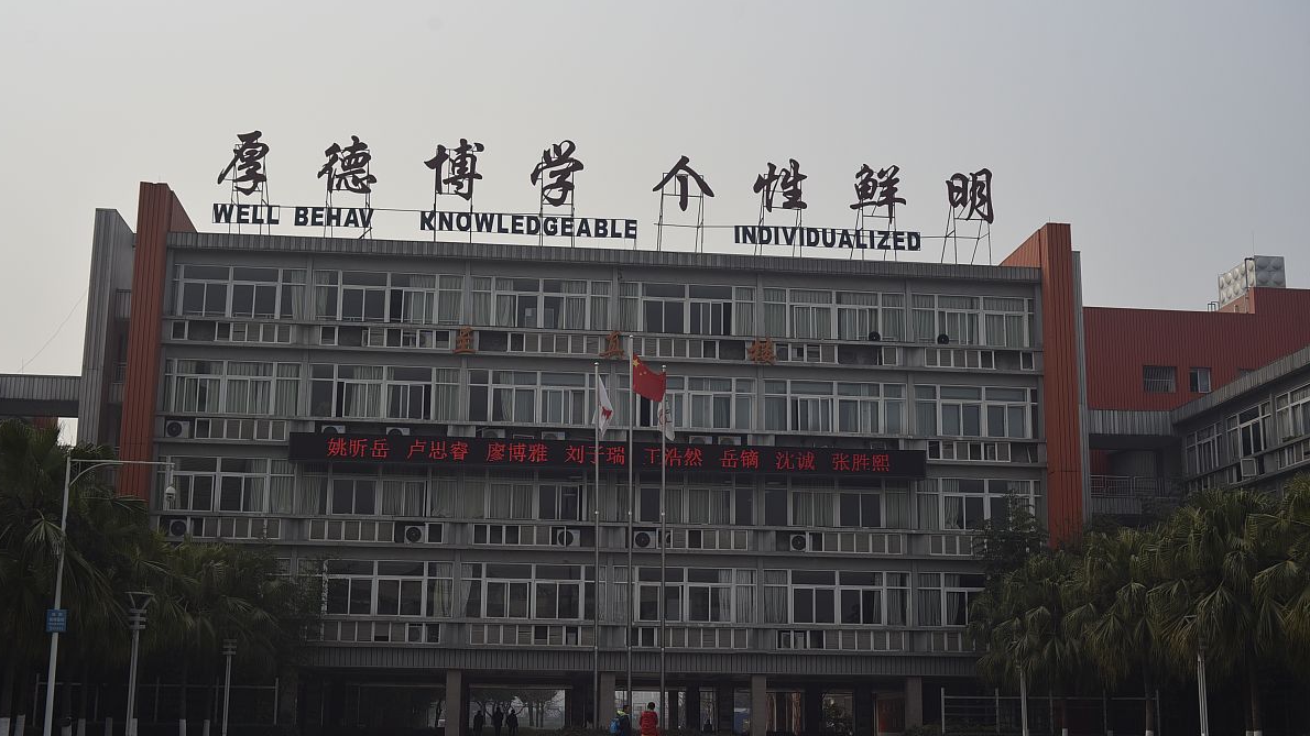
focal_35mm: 37
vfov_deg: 31.9
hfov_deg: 54.0
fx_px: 1285
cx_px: 651
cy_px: 437
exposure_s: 1/500
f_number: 2.5
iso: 100
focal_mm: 35
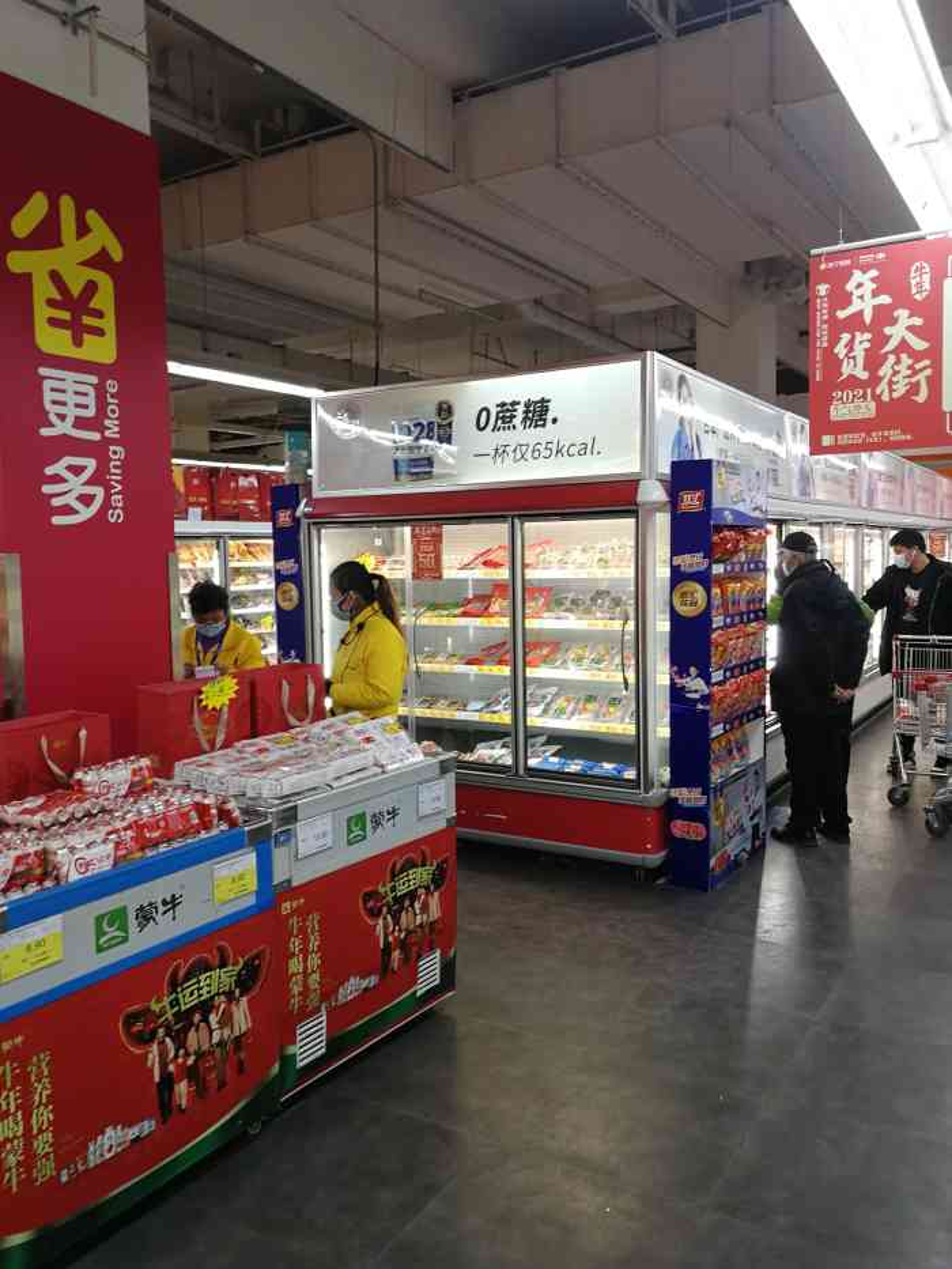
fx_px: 990
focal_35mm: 27
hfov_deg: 51.4
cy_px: 634
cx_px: 476
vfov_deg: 65.3
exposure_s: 1/50
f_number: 2.2
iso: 100
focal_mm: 3.95
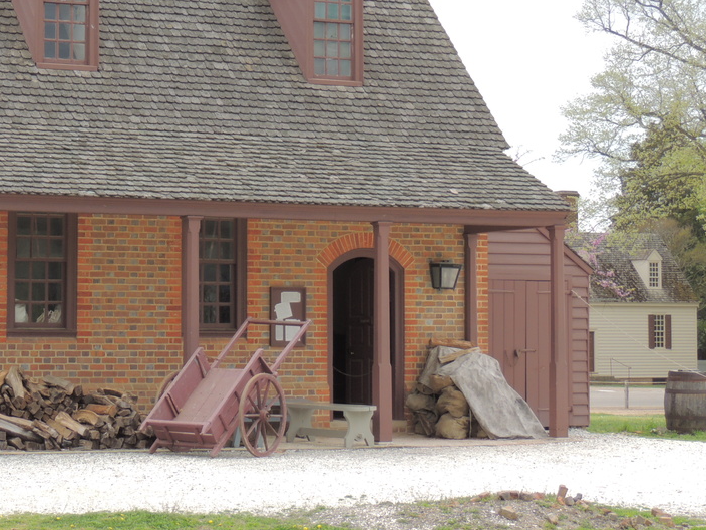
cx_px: 137
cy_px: 151
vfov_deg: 14.7
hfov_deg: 19.4
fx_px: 2040
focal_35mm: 100
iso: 100
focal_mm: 9.8
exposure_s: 1/250
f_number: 3.7
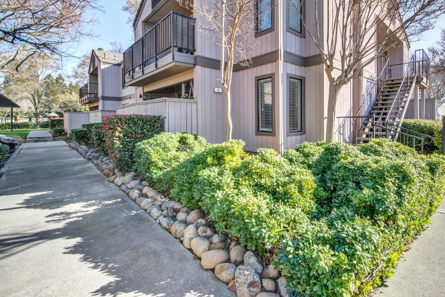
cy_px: 119
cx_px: 269
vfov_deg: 69.8
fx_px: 210
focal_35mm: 17
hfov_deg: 91.9
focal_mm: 14
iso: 100
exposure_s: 1/25
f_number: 14
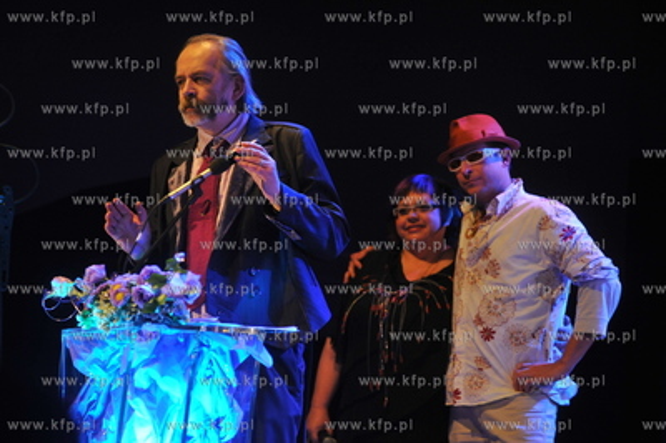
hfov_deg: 10.3
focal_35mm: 200
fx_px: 3697
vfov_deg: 6.9
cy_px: 222
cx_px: 333
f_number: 4
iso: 2000
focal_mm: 200
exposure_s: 1/160
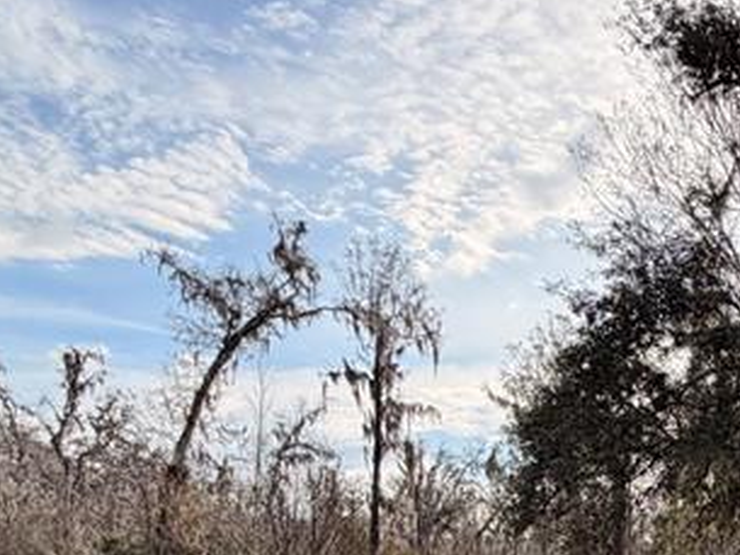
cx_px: 830
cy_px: 599
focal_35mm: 47
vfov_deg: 28.3
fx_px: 1005
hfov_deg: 34.4
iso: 32
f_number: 2.2
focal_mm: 2.22
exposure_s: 1/770
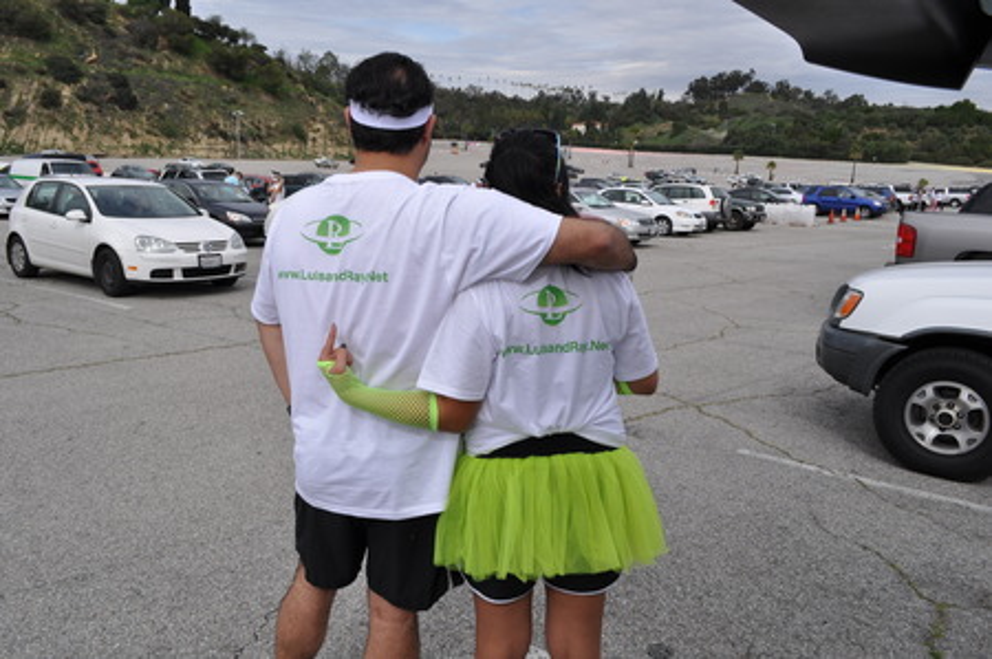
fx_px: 743
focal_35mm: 27
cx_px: 496
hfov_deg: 67.4
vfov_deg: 47.8
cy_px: 330
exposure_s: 1/400
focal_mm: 18
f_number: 10
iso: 200
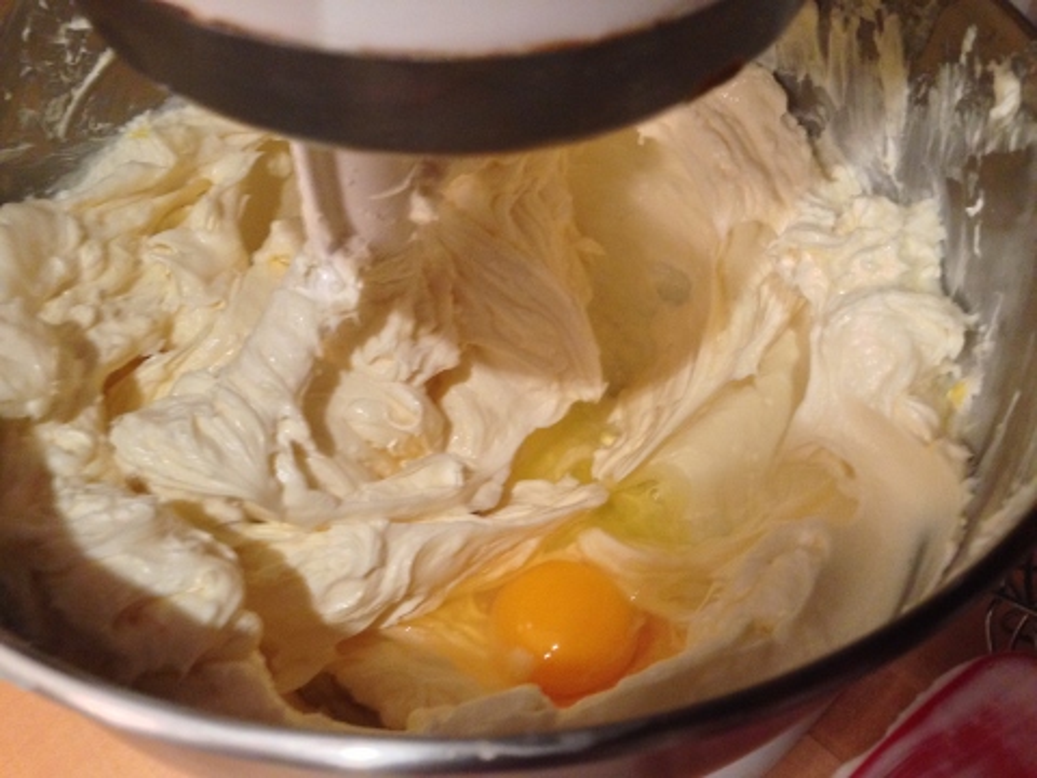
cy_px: 389
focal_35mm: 33
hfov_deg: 55.4
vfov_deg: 42.9
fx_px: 989
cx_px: 518
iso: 320
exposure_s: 1/20
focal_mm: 4.12
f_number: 2.4
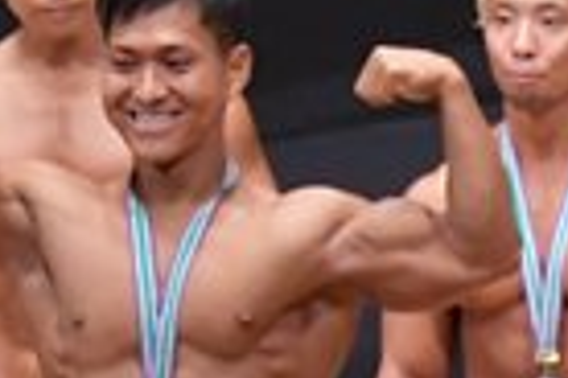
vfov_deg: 1.2
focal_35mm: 1137
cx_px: 401
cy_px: 526
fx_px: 17938
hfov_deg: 1.8
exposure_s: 1/400
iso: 6400
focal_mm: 135
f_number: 5.6
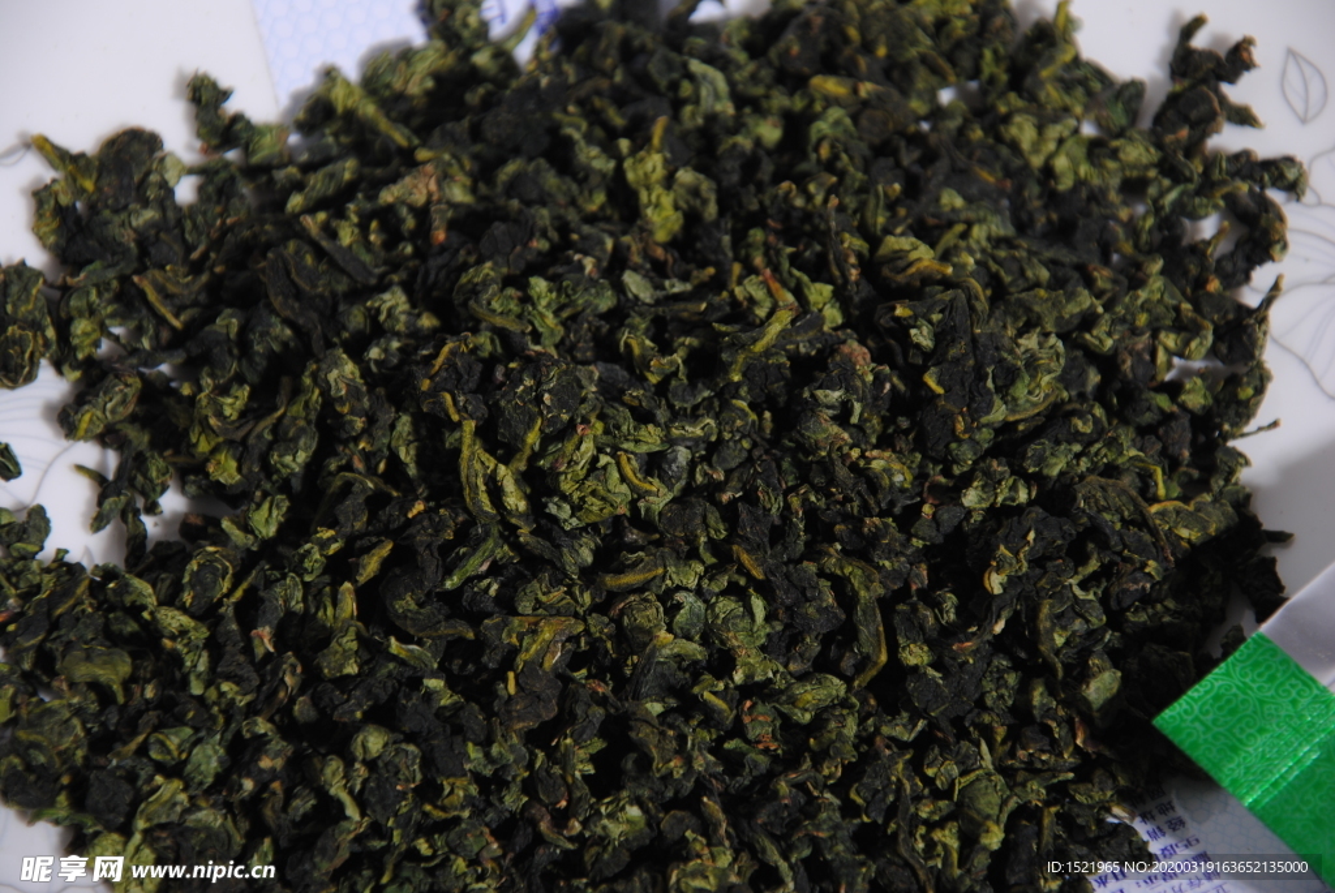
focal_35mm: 158
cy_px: 446
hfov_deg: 13.0
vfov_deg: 8.7
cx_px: 668
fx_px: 5846
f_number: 7.1
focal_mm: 105
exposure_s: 1/125
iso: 100
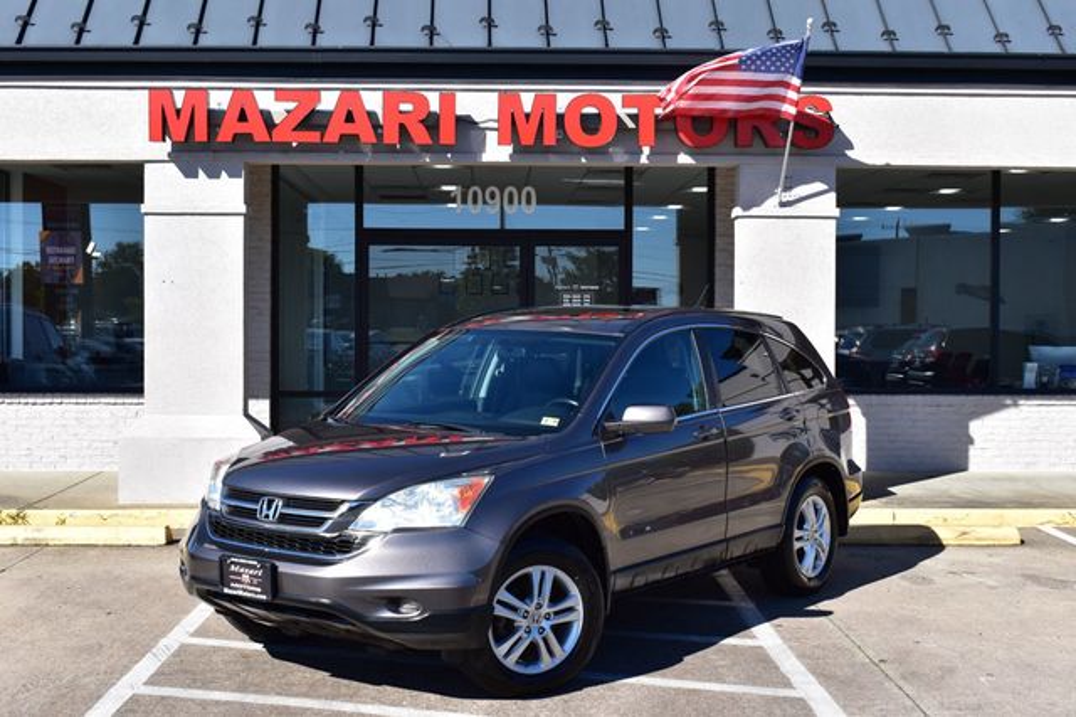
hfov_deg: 41.1
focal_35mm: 48
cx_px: 538
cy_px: 358
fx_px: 1434
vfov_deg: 28.0
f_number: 11
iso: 400
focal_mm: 32
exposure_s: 1/500
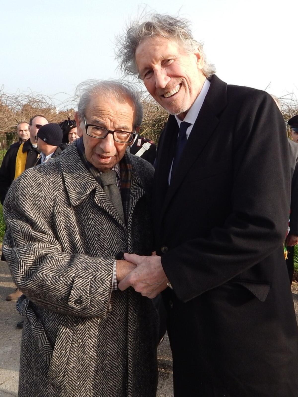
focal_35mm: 23
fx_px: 264
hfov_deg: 58.9
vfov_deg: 73.9
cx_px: 149
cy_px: 198
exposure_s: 1/640
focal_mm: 4
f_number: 3
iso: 125
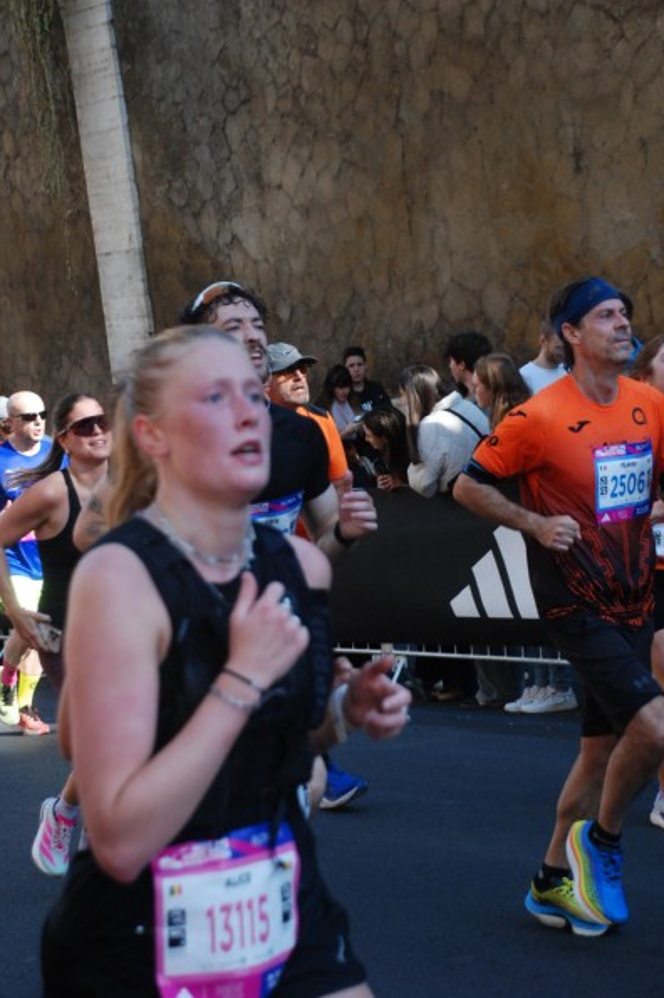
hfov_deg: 15.5
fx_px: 2437
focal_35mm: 88
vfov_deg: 23.1
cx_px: 336
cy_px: 496
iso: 1000
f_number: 5.3
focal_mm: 58
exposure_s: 1/1000
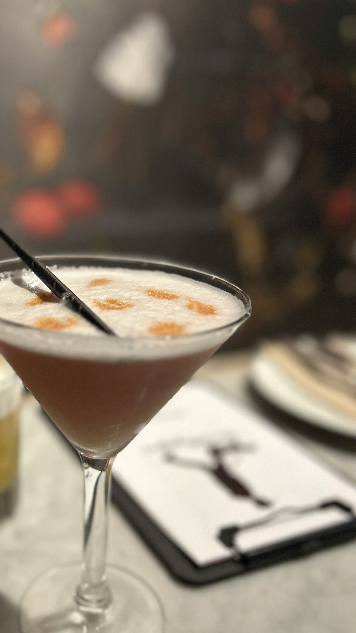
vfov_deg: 53.9
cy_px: 356
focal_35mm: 37
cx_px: 84
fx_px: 621
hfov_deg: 31.4
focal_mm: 5.7
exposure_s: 1/50
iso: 500
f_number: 1.5
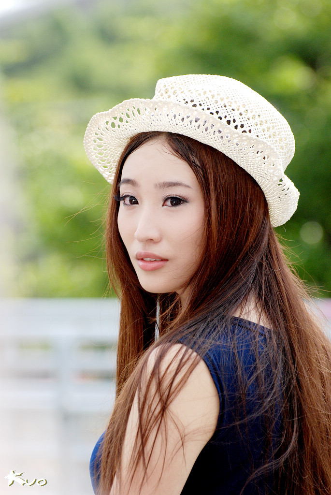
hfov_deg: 5.6
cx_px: 166
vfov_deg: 8.3
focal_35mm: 248
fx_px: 3405
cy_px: 248
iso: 400
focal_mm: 165
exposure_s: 1/640
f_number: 5
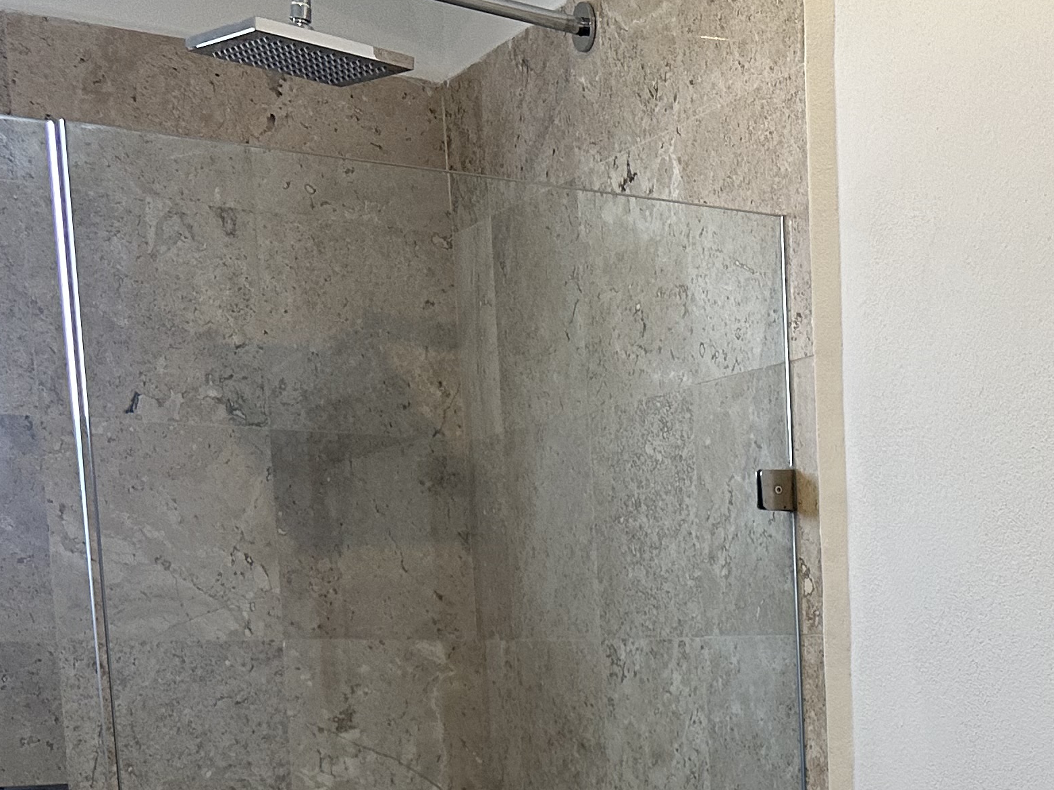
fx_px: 1888
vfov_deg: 21.8
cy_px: 960
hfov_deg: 29.4
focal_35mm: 62
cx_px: 1022
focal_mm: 6.86
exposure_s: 1/87
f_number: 1.78
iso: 250
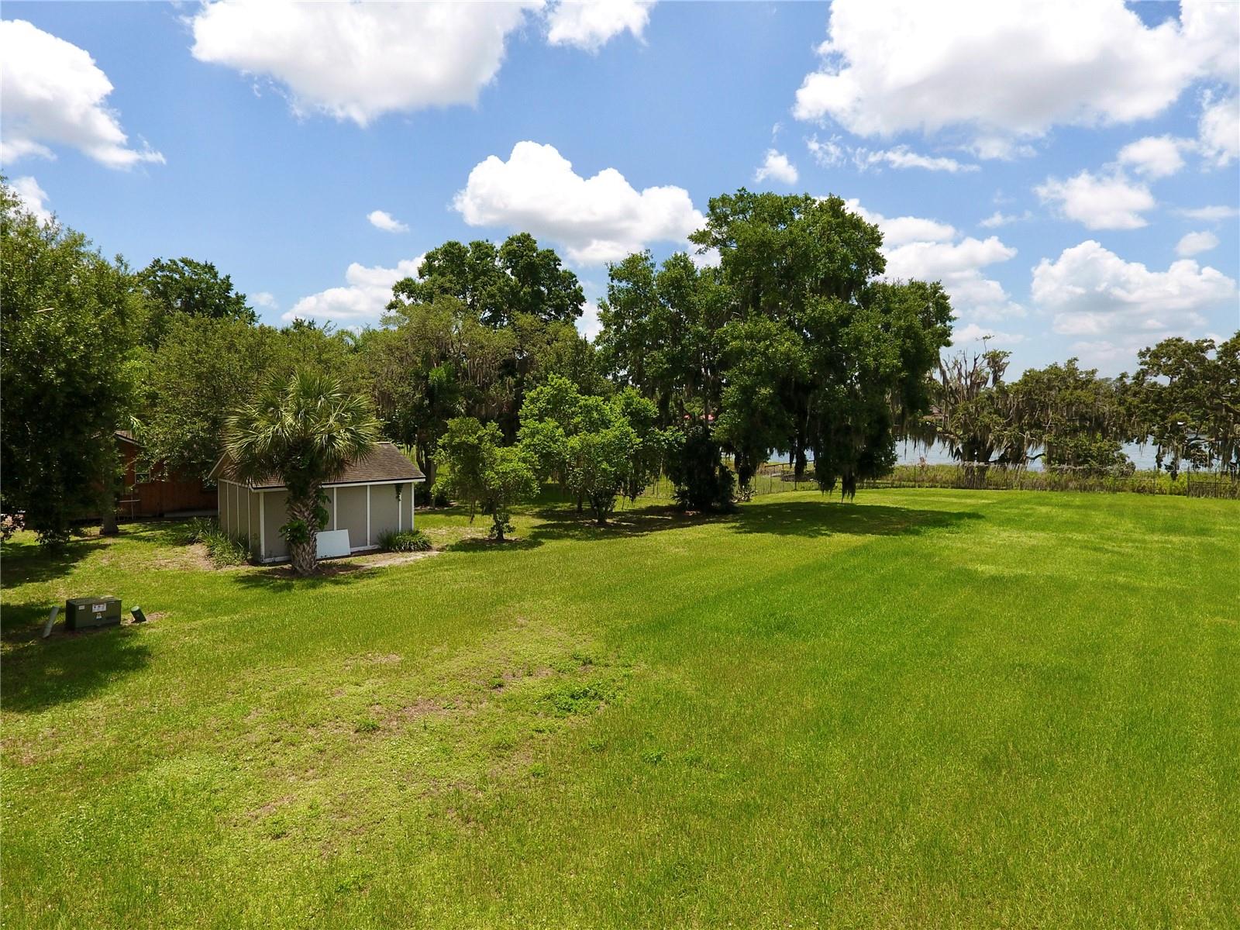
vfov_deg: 66.0
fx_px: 716
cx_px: 620
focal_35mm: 20
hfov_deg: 81.7
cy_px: 465
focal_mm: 3.61
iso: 100
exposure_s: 1/876
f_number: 2.8
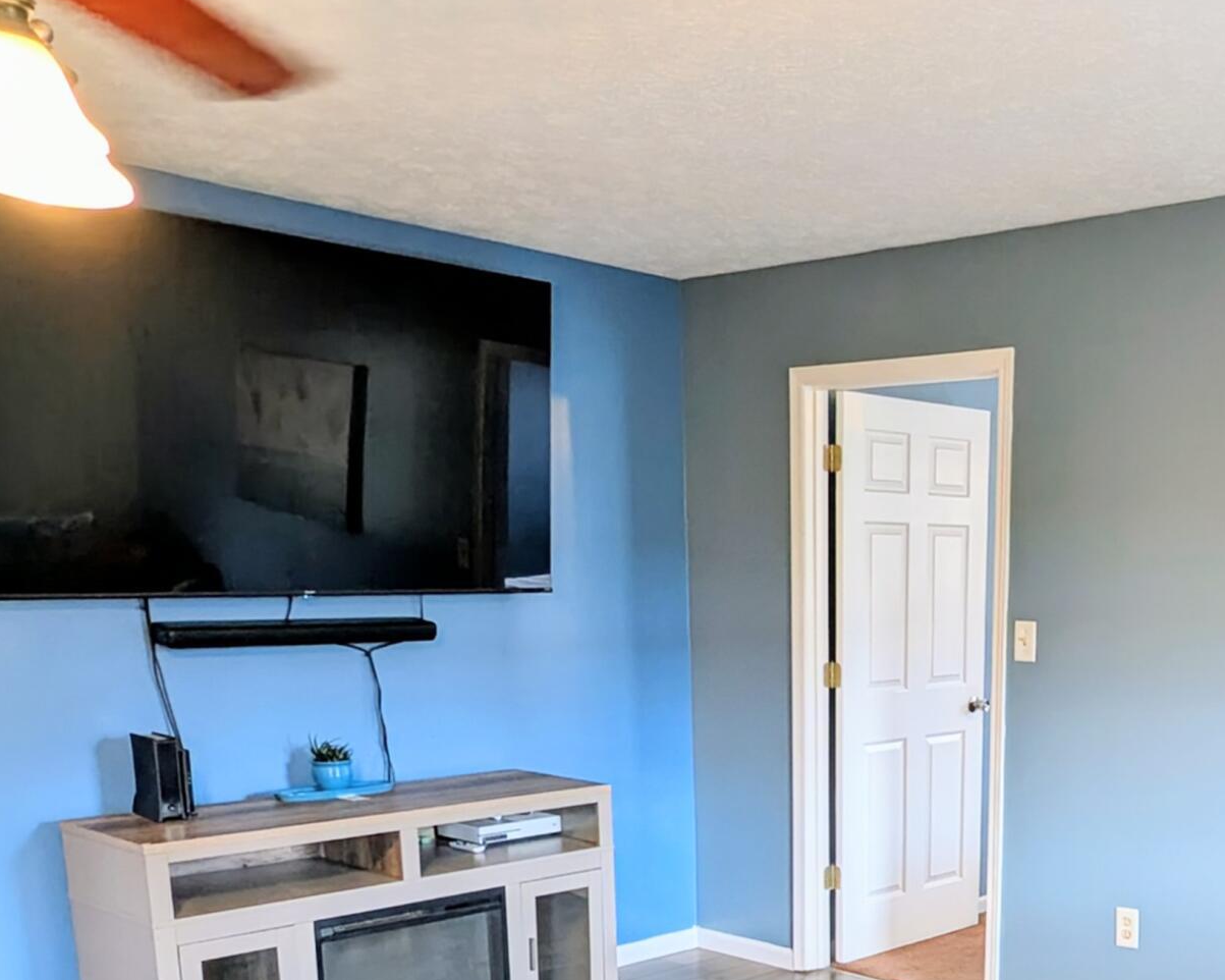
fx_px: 1414
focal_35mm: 39
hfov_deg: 44.7
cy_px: 865
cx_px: 970
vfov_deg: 36.1
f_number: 2.2
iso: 47
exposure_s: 1/24
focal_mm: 2.35
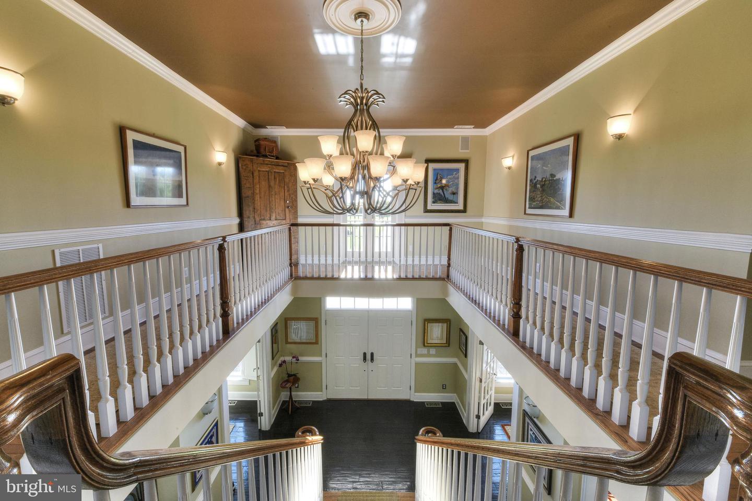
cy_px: 250
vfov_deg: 81.2
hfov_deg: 104.3
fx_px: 292
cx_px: 376
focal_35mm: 14
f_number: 22
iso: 100
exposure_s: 1/2.5
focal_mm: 14
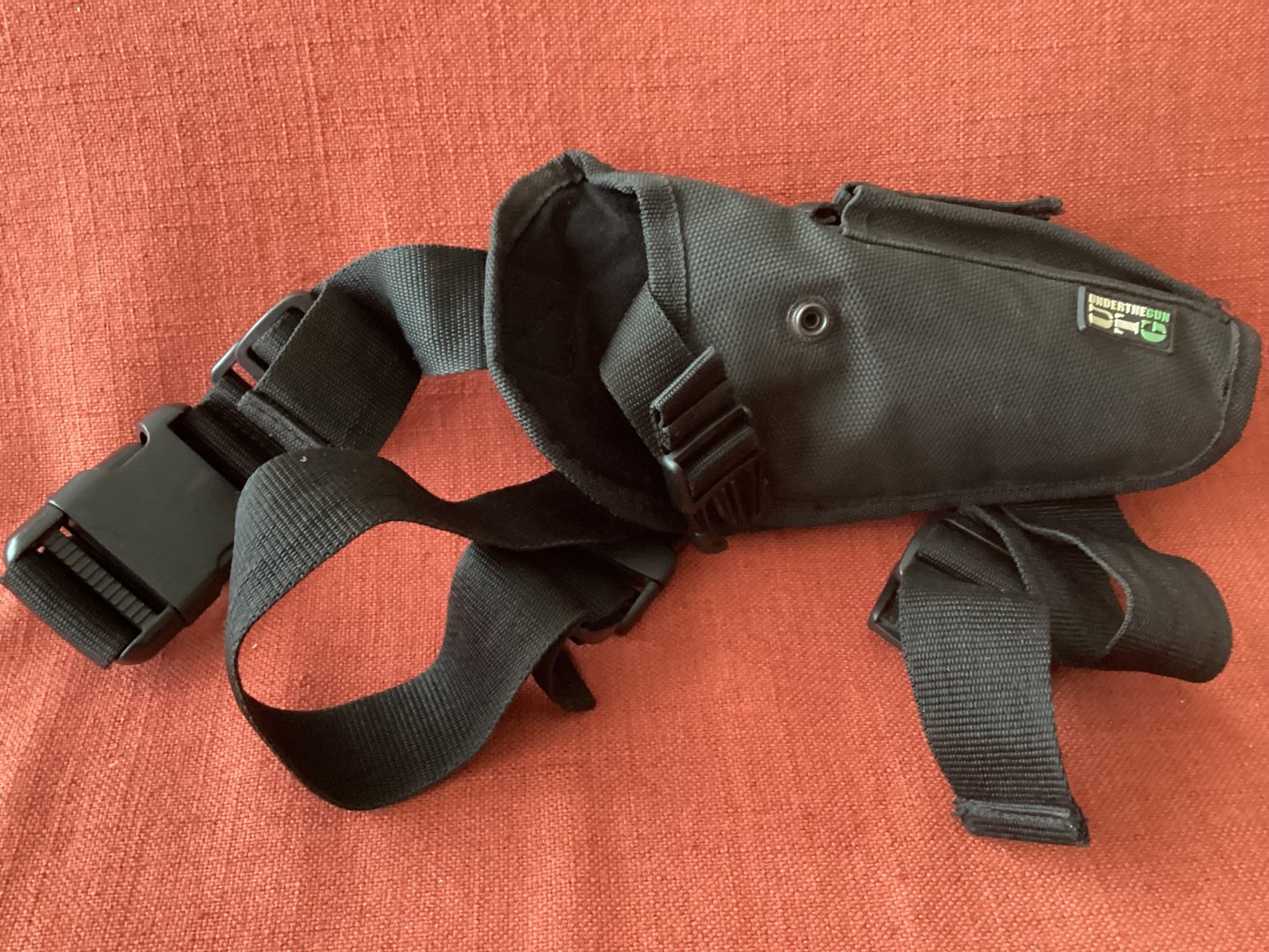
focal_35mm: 31
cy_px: 476
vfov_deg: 45.4
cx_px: 634
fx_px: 1137
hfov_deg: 58.3
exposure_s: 1/24
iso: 640
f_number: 2.4
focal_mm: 3.3
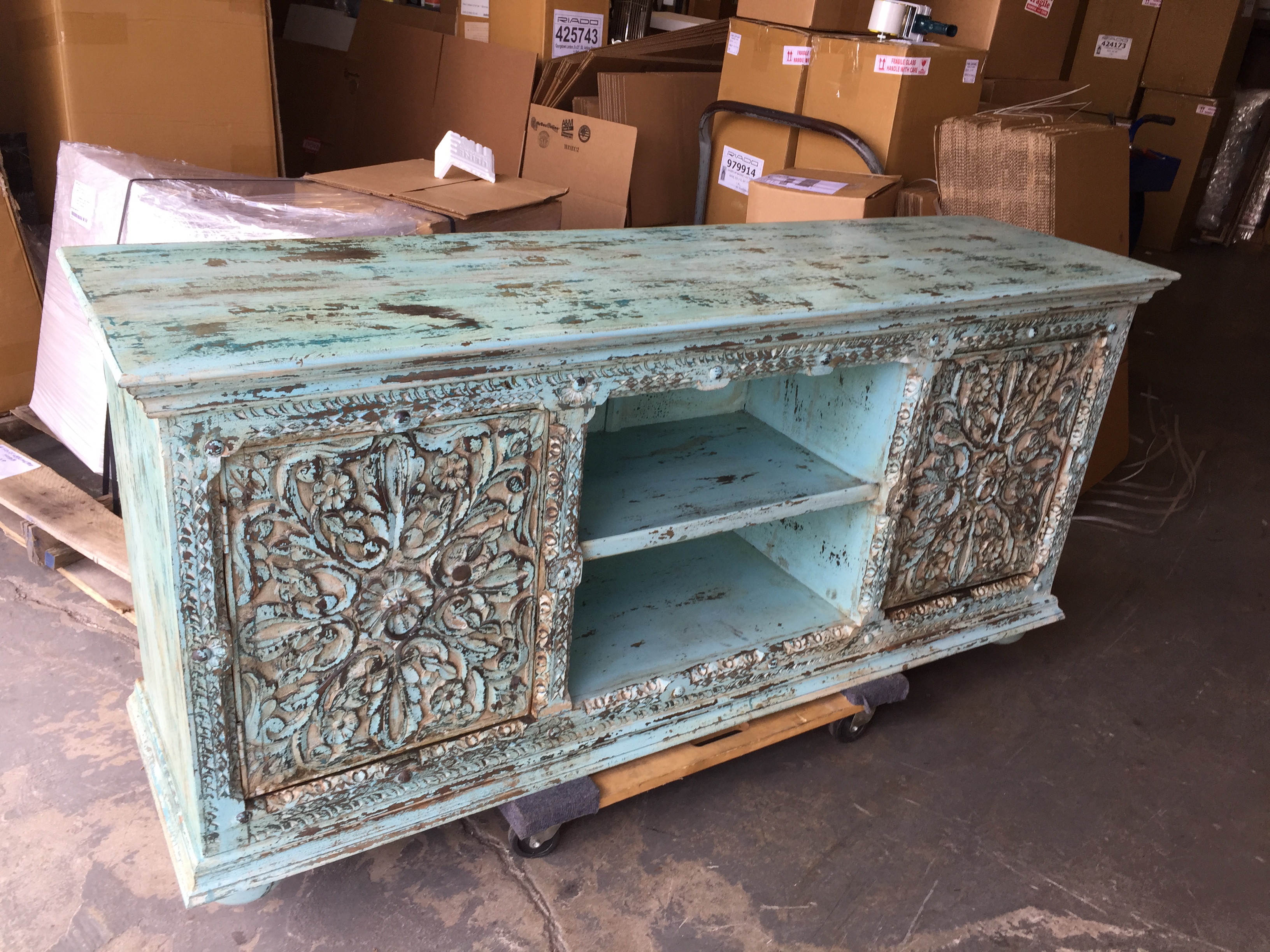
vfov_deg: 48.2
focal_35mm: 29
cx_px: 635
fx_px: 1064
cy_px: 476
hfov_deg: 61.7
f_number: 2.2
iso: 32
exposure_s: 1/120
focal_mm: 4.15
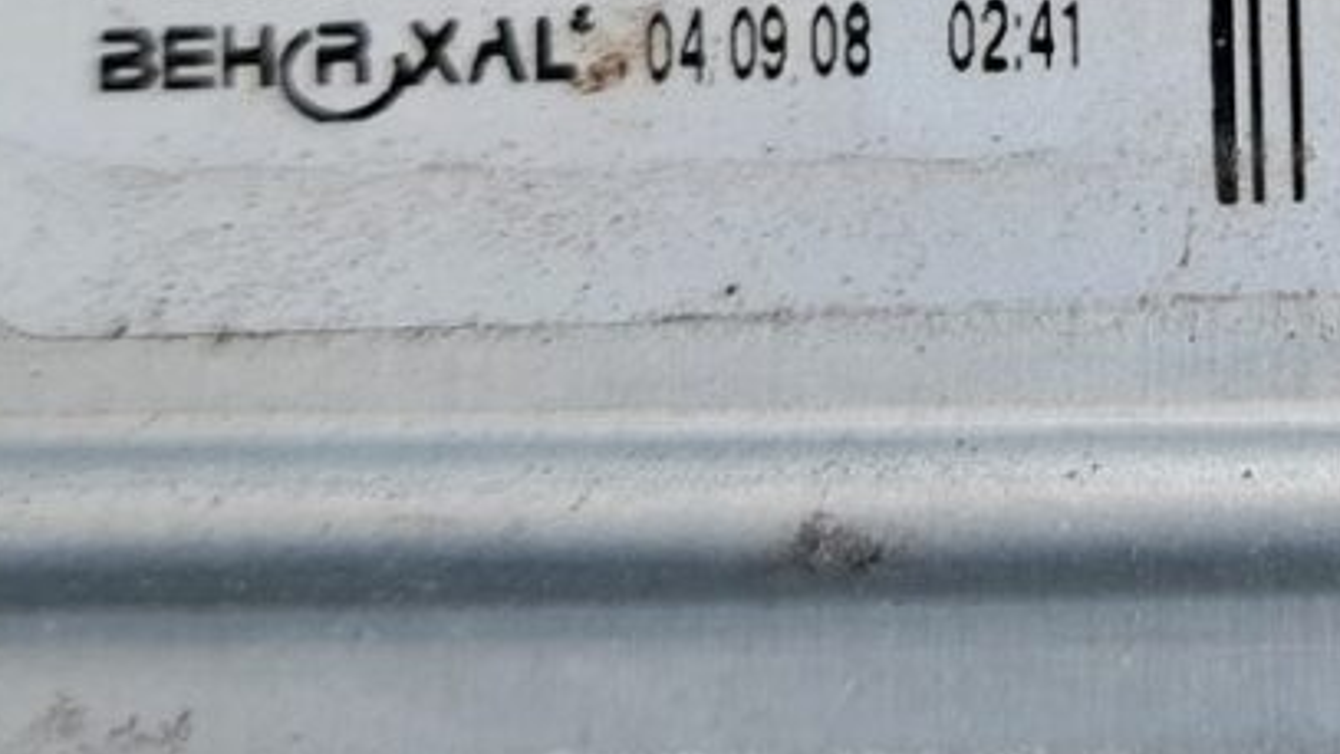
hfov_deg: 22.9
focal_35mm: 90
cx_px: 1281
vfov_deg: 13.0
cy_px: -247
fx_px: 3198
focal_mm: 5.23
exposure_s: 1/50
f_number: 1.8
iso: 200
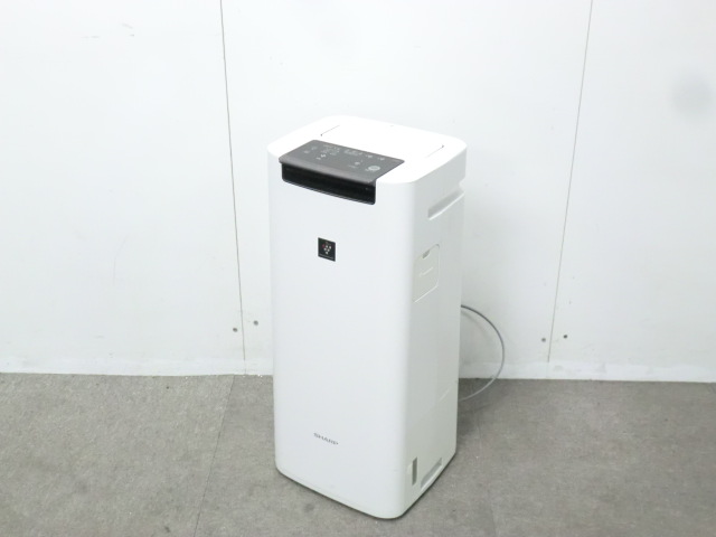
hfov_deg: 42.1
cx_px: 358
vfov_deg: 32.2
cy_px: 268
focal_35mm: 45
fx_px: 931
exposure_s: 1/40
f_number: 4.3
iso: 800
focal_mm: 8.2
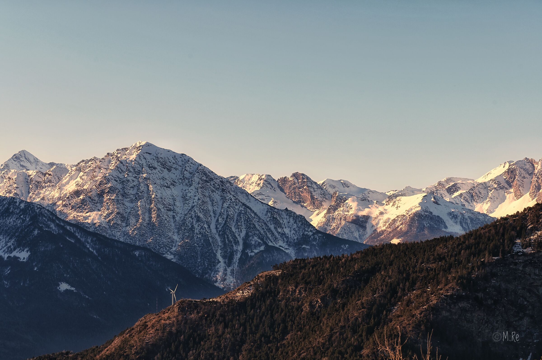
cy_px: 180
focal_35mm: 105
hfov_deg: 19.5
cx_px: 271
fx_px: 1580
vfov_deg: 13.0
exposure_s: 1/500
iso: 100
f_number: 7.1
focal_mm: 105
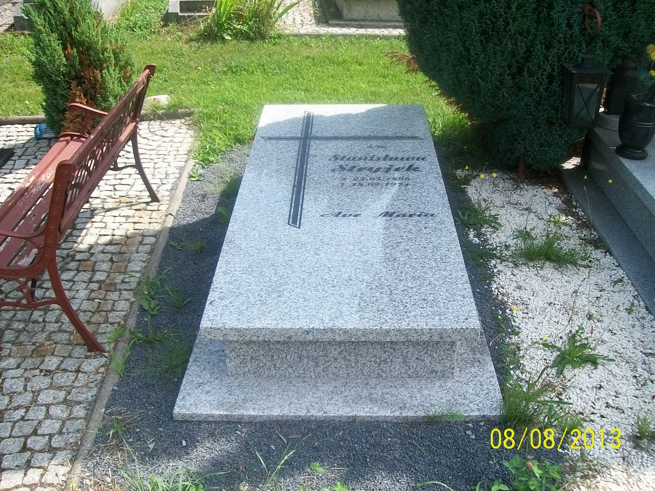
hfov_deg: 51.4
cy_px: 246
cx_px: 328
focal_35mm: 36
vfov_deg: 39.7
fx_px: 681
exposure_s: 1/500
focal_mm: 6
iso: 80
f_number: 2.7
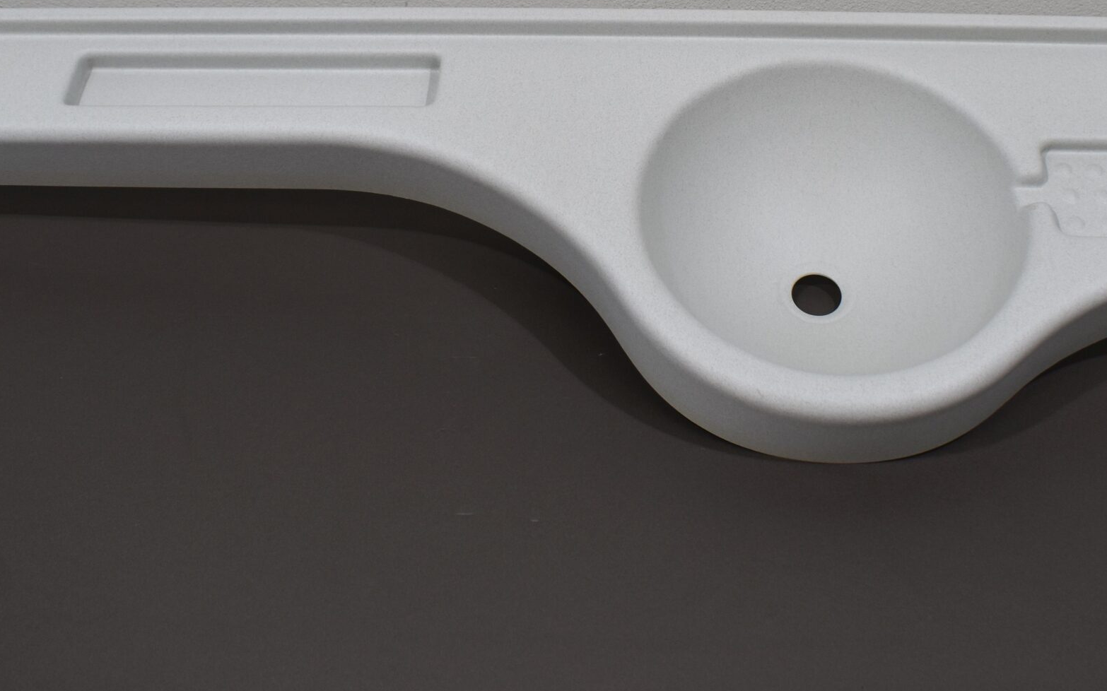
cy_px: 106
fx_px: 1357
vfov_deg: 27.8
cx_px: 642
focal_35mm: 45
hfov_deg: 44.2
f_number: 5.6
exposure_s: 1/125
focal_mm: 18
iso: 400
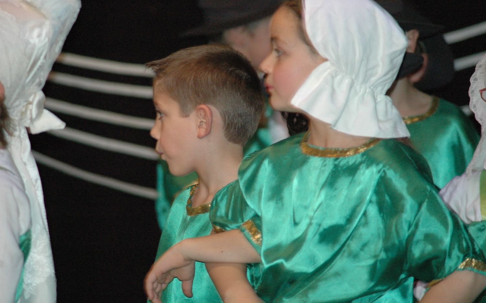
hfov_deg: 6.5
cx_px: 244
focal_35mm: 322
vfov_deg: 4.1
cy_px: 141
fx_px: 4265
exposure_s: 1/60
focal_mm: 210
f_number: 5
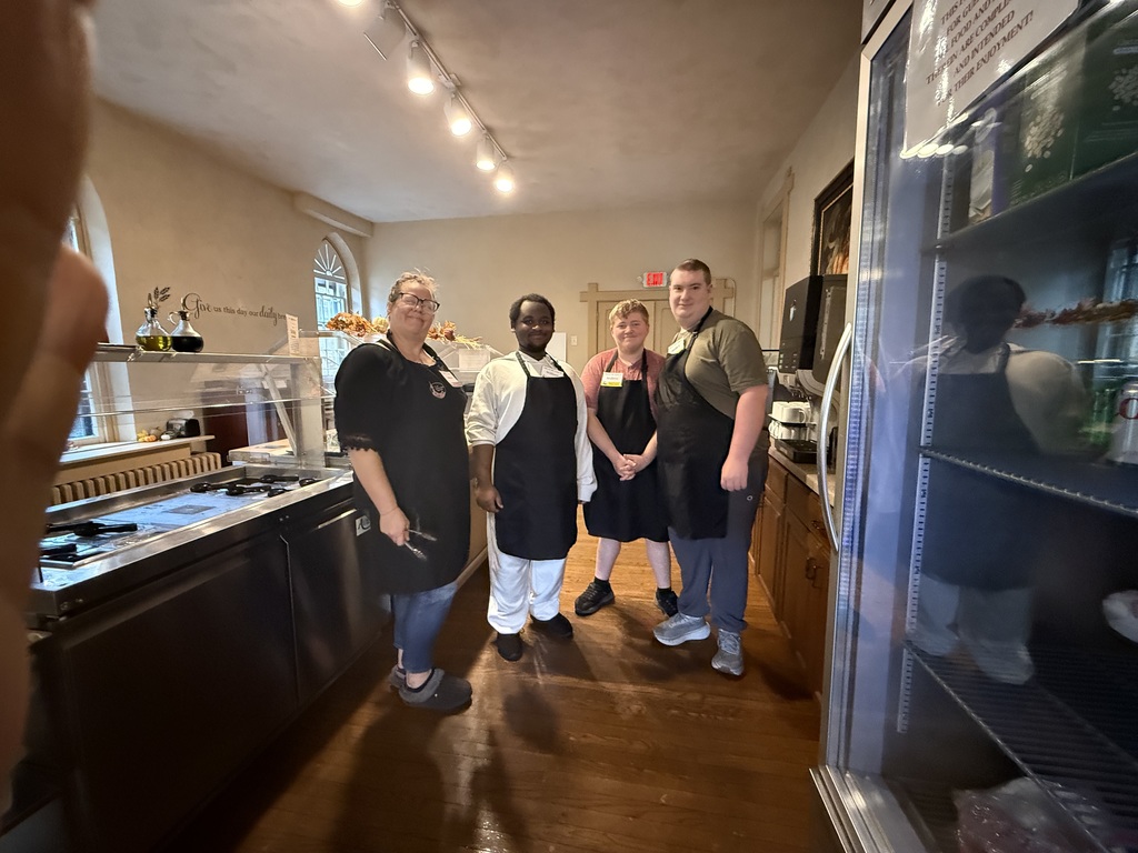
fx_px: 460
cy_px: 426
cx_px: 569
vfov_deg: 85.7
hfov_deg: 102.1
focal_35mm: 14
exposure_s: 1/40
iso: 1250
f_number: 2.2
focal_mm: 2.22
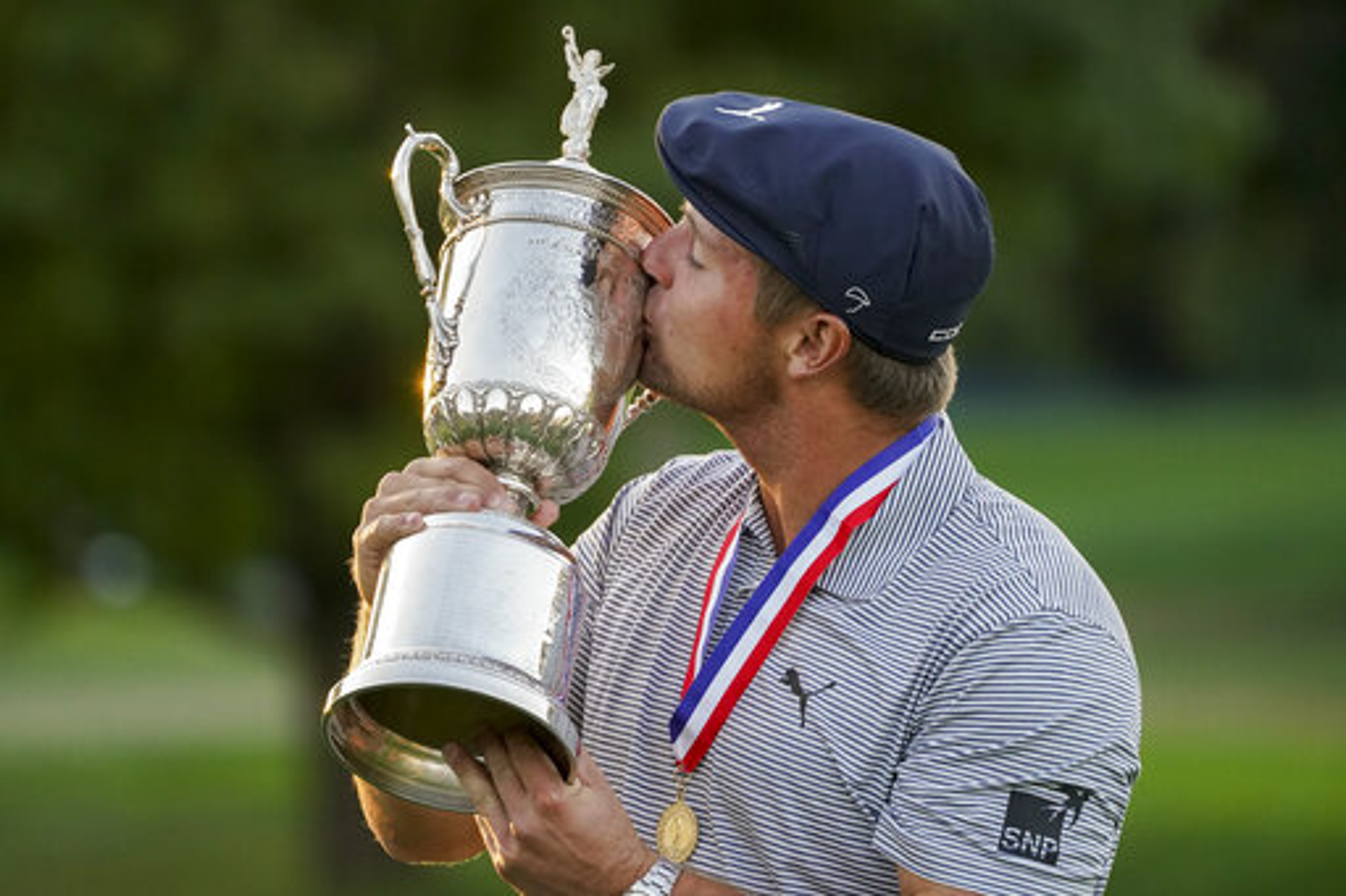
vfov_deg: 2.8
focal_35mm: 483
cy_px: 448
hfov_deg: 4.3
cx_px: 673
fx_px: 18052
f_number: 8
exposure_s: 1/500
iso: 4000
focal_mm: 483
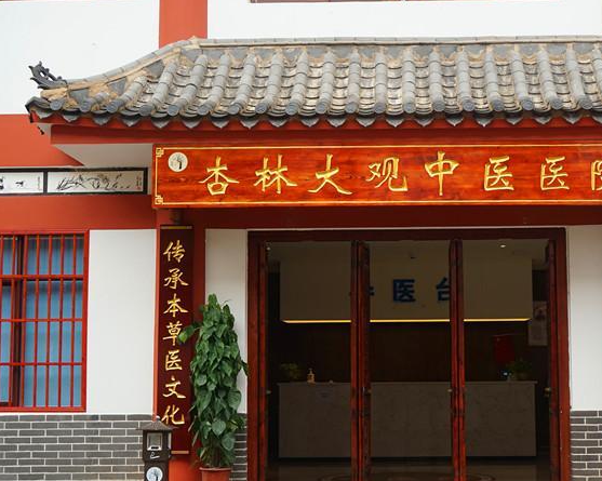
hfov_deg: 32.3
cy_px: 260
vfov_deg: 26.2
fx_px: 1033
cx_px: 393
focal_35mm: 58
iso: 160
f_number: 5.6
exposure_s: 1/80
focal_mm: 43
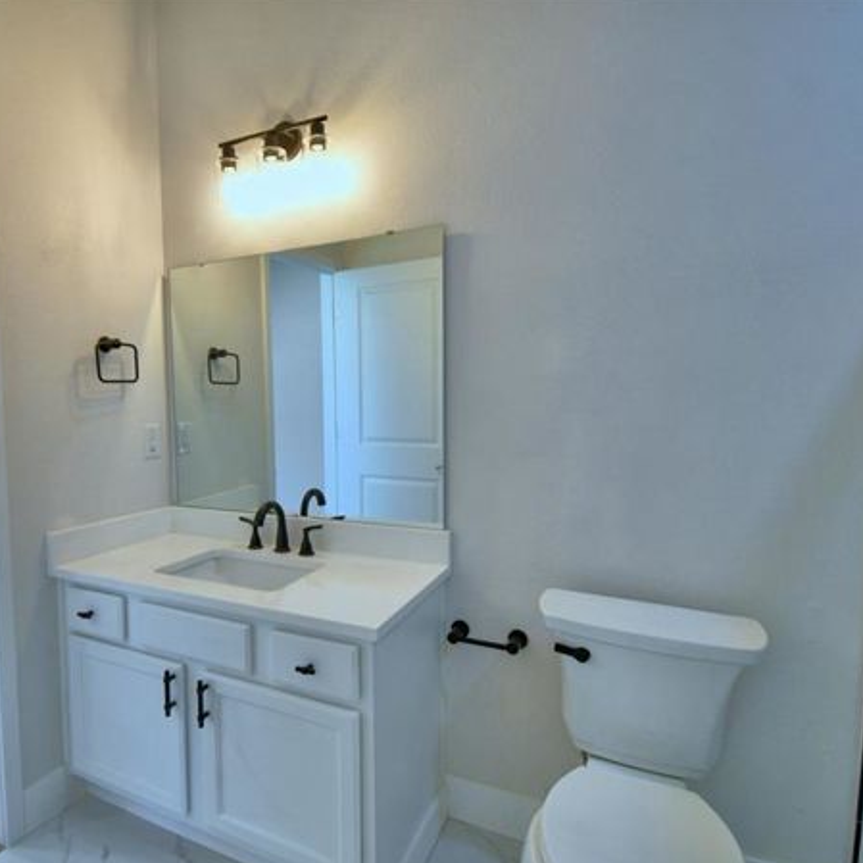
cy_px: 441
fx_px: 564
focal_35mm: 20
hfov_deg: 73.4
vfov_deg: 74.8
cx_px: 316
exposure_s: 1/125
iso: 360
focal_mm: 10
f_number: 4.5
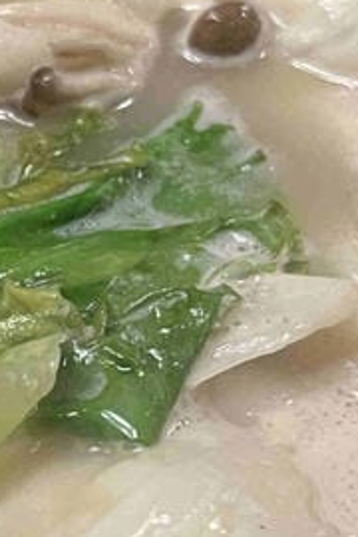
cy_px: 330
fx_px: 1790
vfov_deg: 17.0
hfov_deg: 11.0
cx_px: -185
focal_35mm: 120
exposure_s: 1/60
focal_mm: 5.7
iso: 160
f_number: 1.5
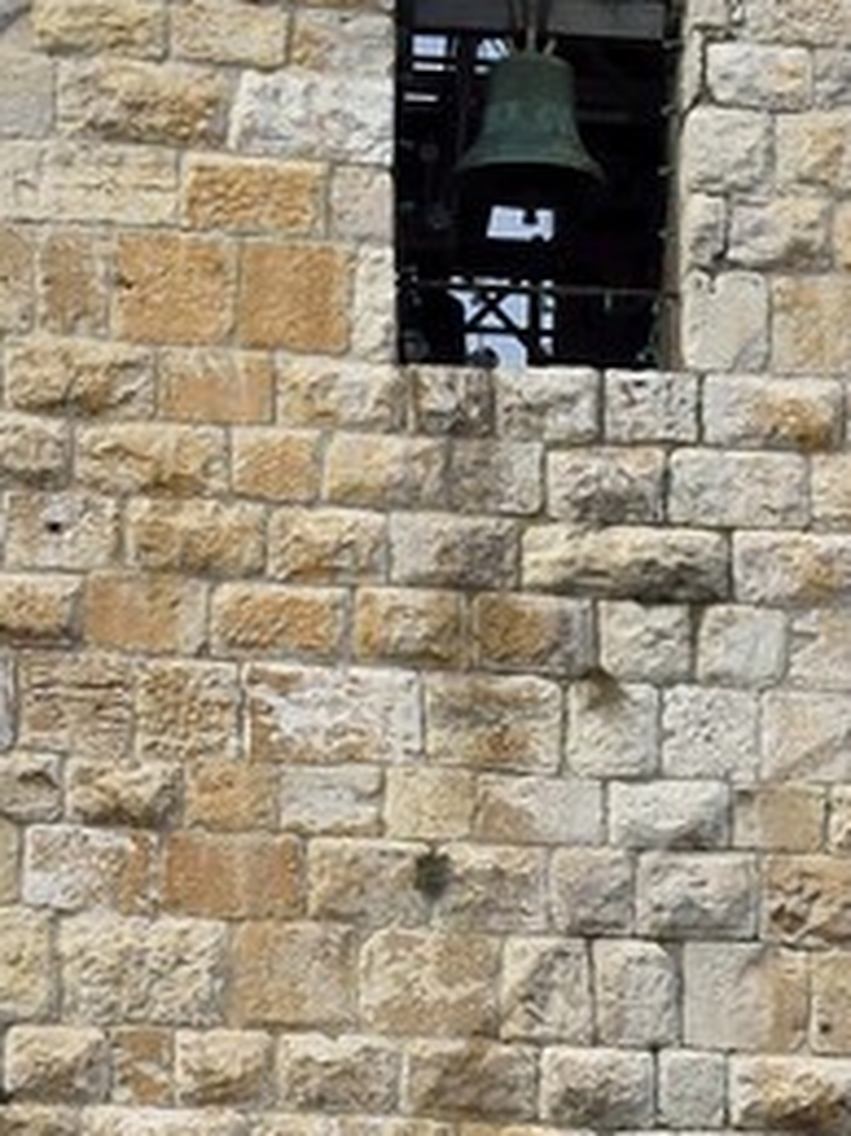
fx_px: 10891
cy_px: 1816
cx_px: 1399
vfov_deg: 5.9
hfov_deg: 4.4
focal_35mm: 332
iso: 200
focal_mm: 56
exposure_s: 1/250
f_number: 11
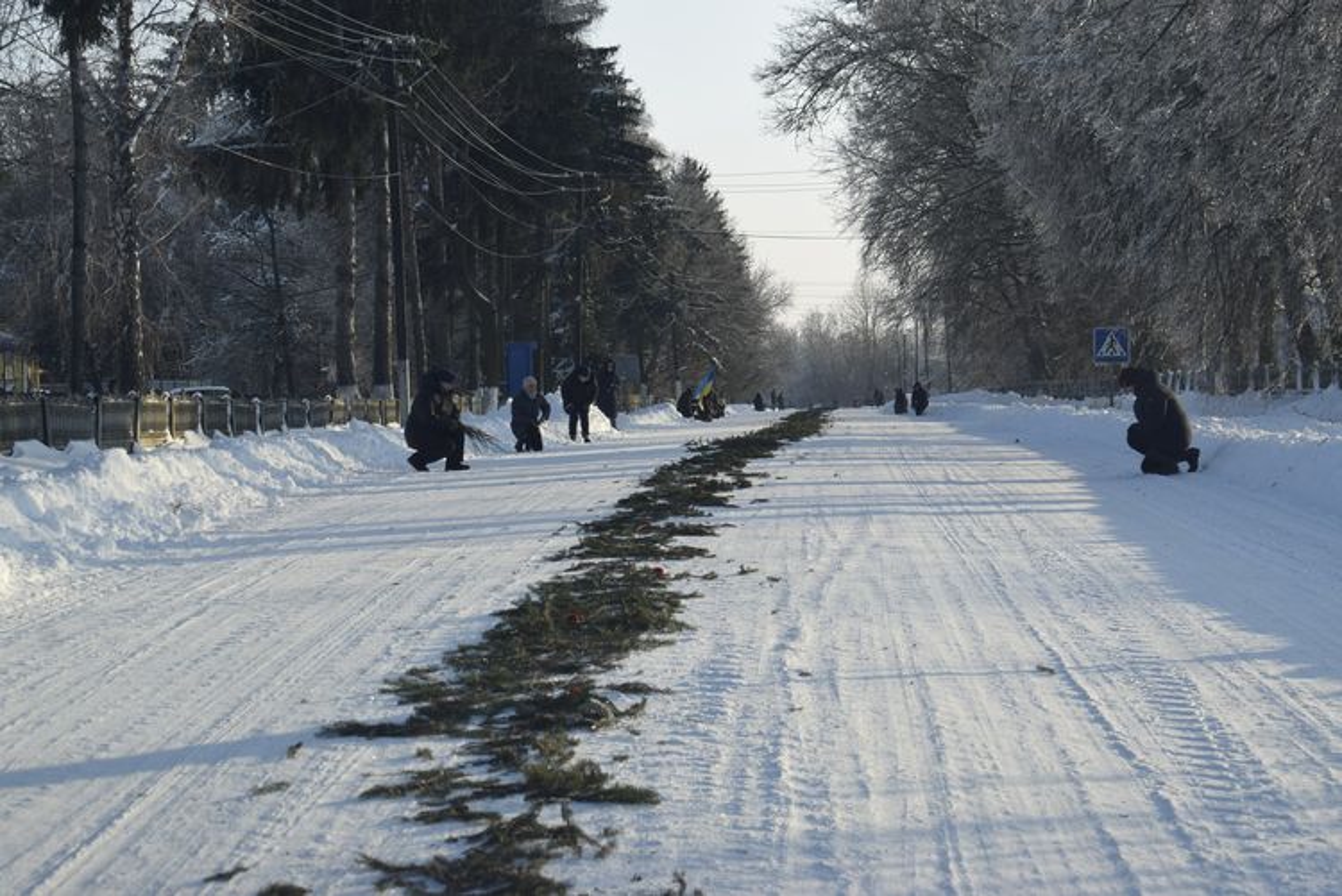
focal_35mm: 82
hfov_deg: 24.6
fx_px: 3077
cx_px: 671
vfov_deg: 16.6
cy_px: 448
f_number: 8
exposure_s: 1/250
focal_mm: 55
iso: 220
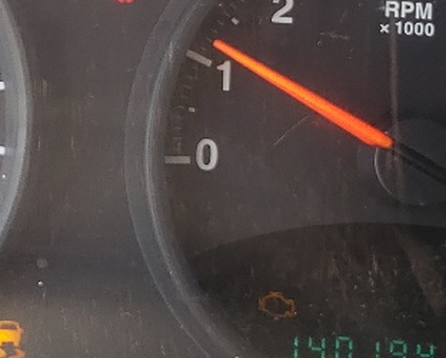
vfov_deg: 11.8
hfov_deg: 14.6
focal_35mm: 130
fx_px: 1717
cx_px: 46
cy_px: 14
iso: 50
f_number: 1.5
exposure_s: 1/139
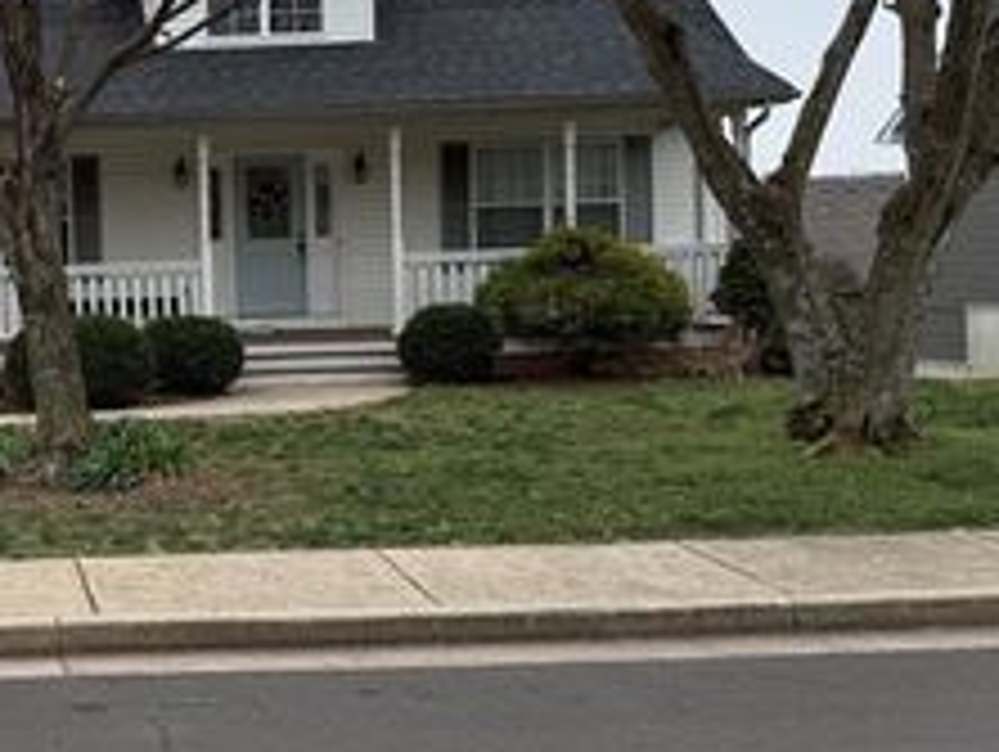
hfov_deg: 32.3
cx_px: -27
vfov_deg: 27.0
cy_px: 272
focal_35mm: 54
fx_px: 1560
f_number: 1.78
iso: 80
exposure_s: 1/2053
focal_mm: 6.76
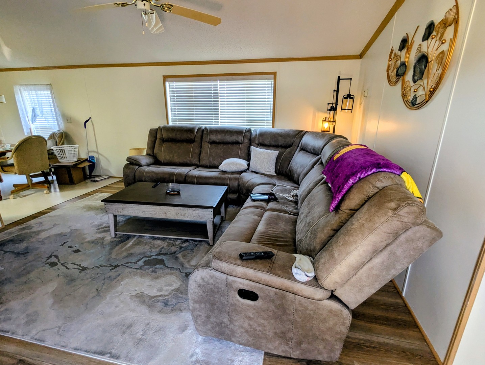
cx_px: 242
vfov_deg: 78.2
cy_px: 182
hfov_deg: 94.4
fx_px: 224
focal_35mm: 16
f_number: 2.2
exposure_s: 1/32.1
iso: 67
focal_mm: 2.35
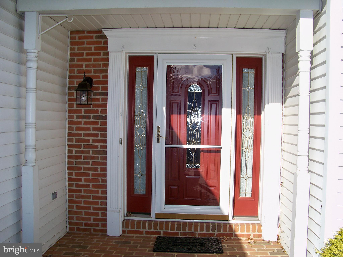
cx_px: 172
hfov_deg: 55.4
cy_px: 128
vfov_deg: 42.9
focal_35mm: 33
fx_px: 327
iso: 64
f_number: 4
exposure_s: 1/500
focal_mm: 5.85
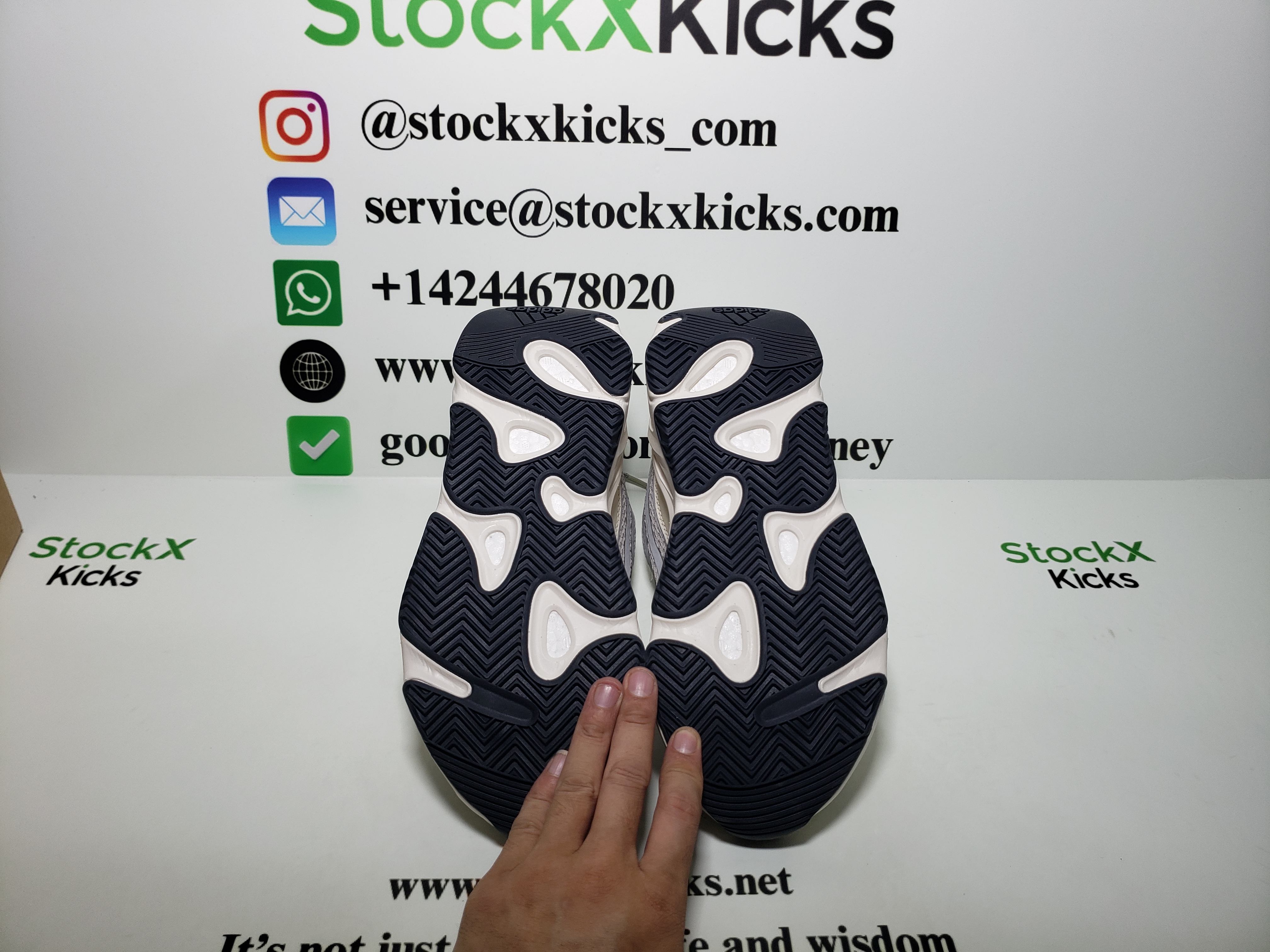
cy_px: 476
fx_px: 954
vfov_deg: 53.1
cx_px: 635
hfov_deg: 67.3
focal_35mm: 26
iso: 50
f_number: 1.5
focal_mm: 4.3
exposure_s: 1/470
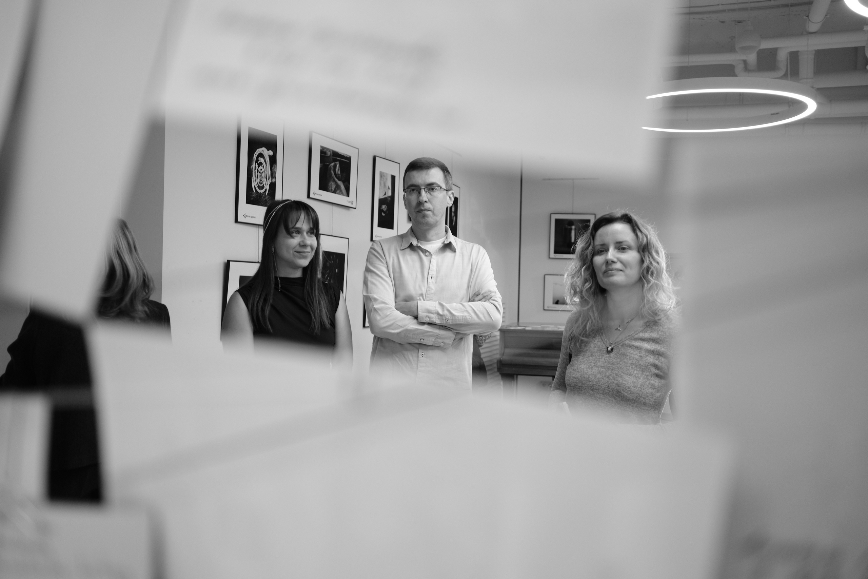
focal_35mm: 35
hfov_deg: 54.4
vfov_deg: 37.9
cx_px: 434
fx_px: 844
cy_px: 290
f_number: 2
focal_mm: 23
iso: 250
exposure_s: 1/100
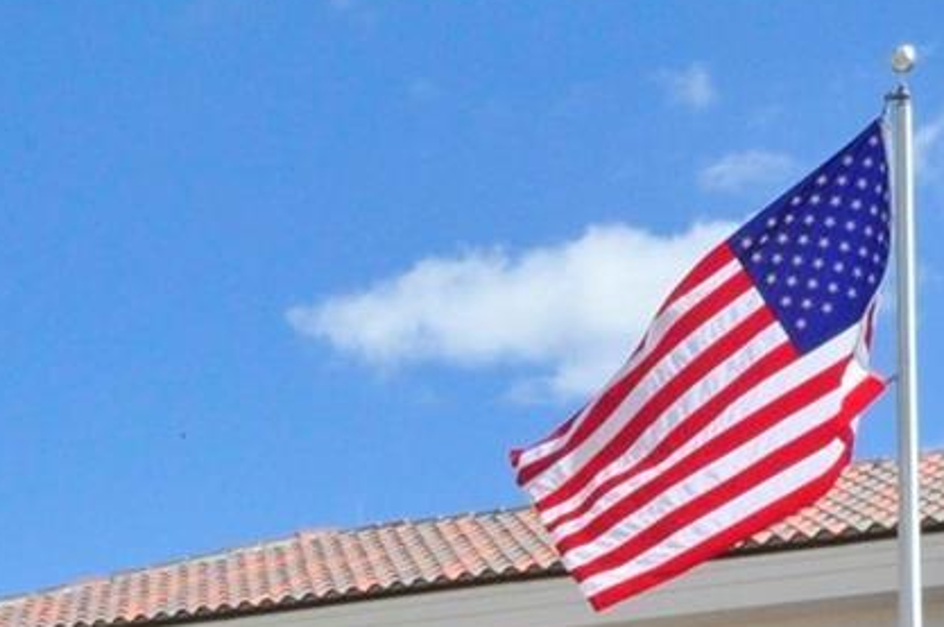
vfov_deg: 9.6
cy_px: 953
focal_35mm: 138
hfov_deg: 14.9
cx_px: 349
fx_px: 3614
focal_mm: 24
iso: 800
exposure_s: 1/250
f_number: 22
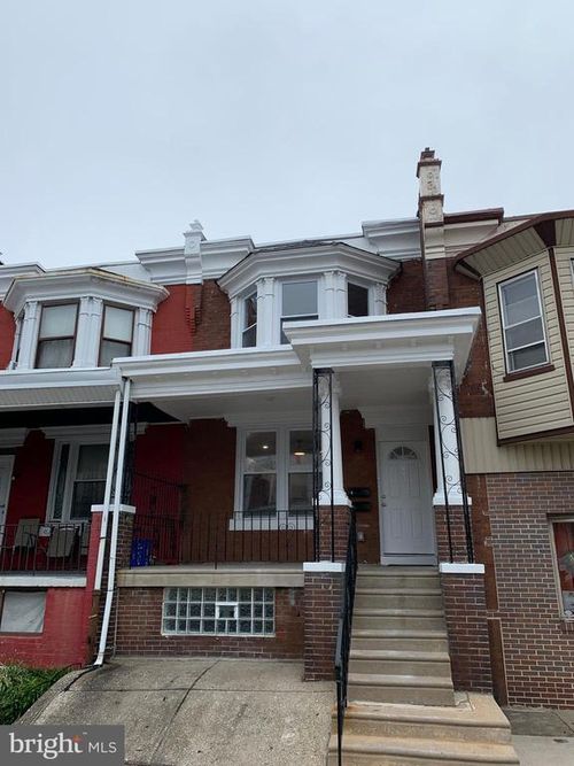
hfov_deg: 53.0
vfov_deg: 67.3
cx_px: 287
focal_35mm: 26
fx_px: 575
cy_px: 383
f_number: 1.8
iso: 25
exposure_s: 1/945
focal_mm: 4.25
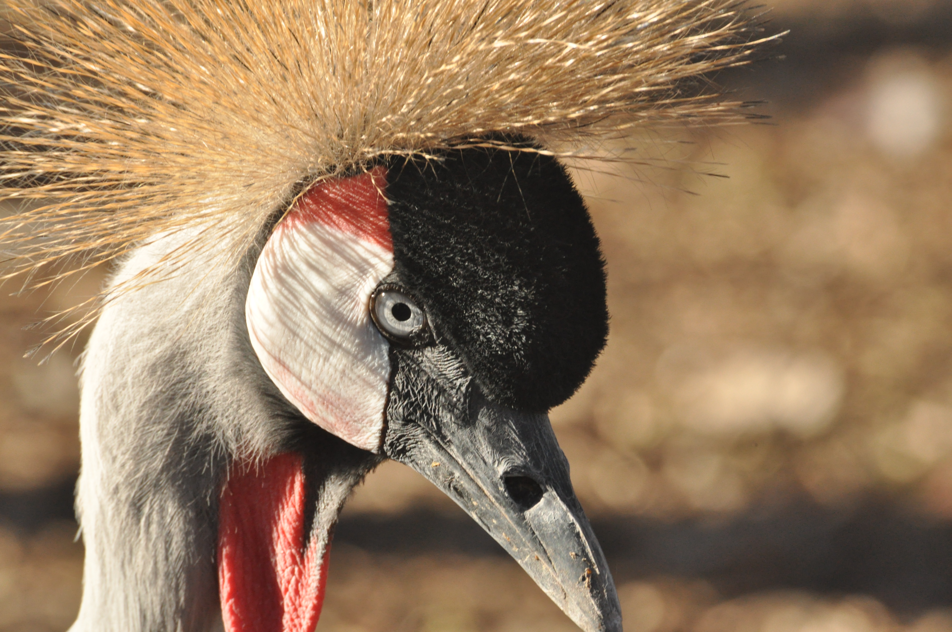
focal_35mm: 450
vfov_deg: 3.0
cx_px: 476
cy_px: 316
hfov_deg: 4.6
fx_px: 11885
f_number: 14
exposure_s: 1/320
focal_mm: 300
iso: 1000
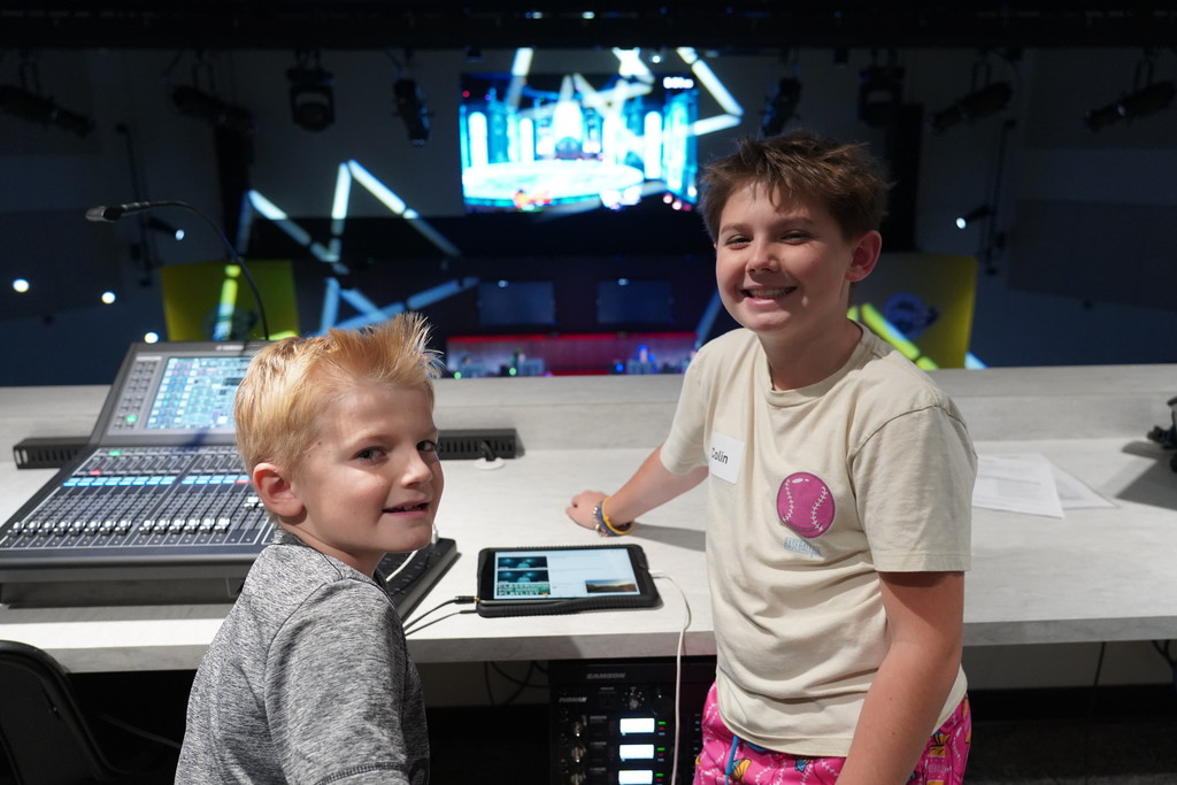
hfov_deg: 69.4
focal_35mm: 26
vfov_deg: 49.6
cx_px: 588
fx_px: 850
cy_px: 392
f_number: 4
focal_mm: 26
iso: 5000
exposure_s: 1/160
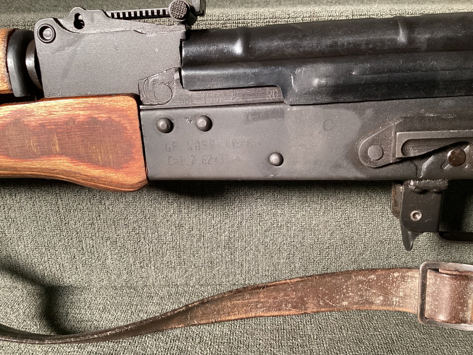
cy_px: 178
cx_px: 236
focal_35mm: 31
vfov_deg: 45.4
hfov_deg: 58.3
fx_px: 424
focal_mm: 3.3
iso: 320
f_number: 2.4
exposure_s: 1/50
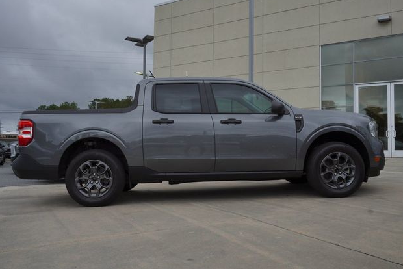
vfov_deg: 40.6
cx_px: 205
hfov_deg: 57.9
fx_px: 364
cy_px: 131
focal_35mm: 33
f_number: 13
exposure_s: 1/60
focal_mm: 21
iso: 160
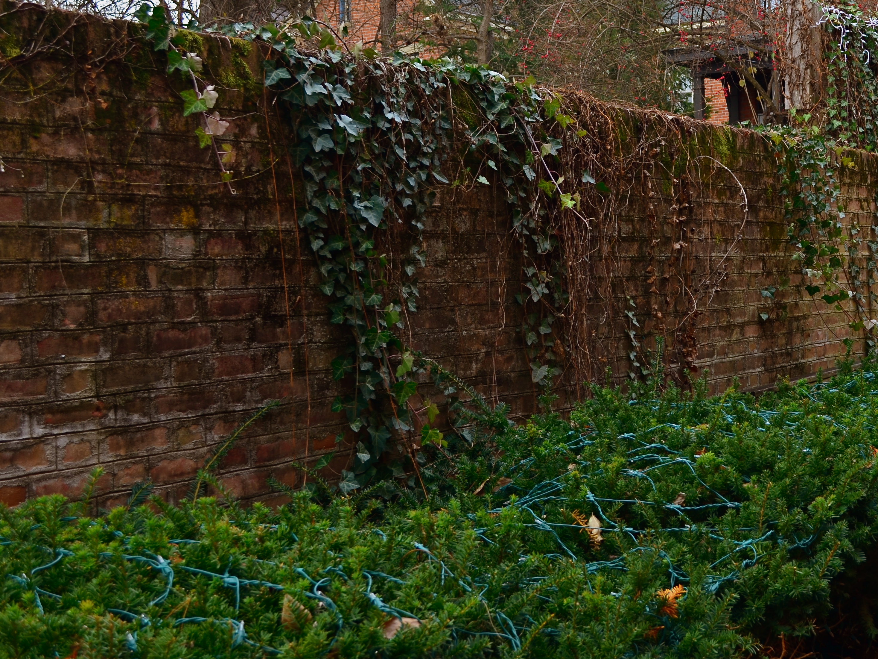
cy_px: 288
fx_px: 1471
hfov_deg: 32.4
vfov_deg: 25.2
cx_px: 689
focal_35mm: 58
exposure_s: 1/30
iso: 100
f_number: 5.6
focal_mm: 24
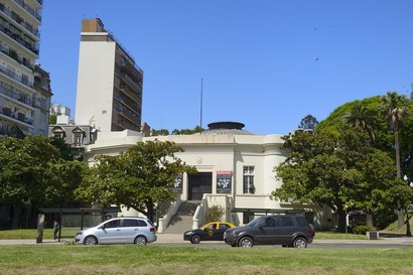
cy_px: 139
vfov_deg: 32.6
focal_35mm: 41
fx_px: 470
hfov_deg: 47.4
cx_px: 210
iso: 400
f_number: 10
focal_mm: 40
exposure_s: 1/1000
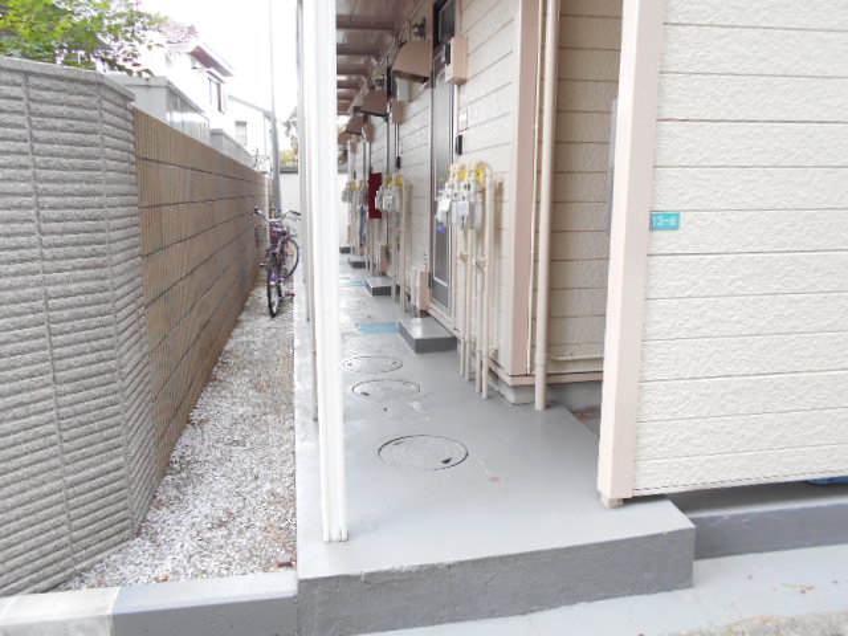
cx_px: 424
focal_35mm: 26
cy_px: 318
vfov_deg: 53.1
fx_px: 637
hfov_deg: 67.3
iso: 80
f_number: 3.2
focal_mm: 4.6
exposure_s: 1/30
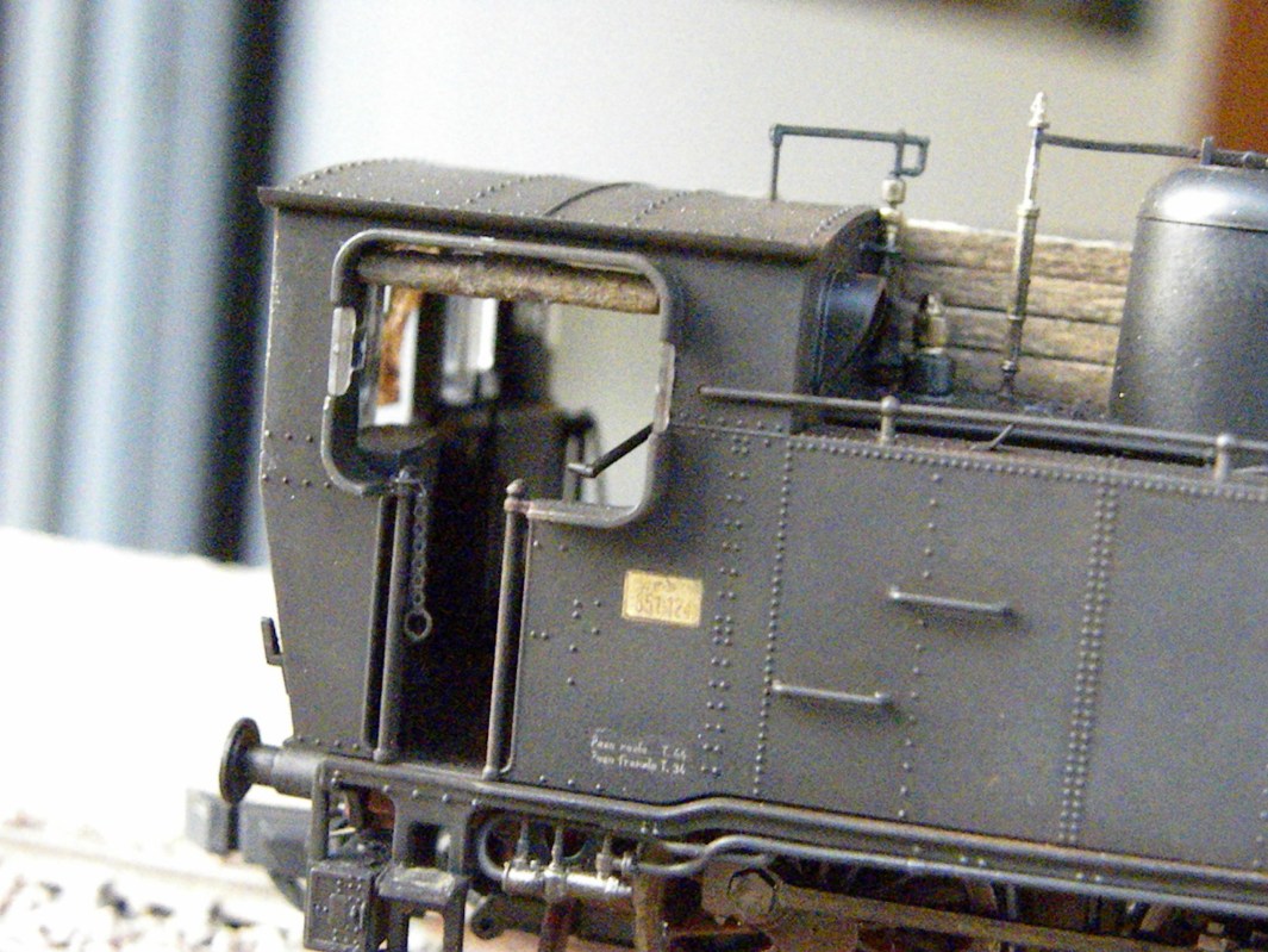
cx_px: 634
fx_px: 2418
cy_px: 476
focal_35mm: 66
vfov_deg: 22.3
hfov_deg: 29.4
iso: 6400
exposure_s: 1/188
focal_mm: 11.8
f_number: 3.5
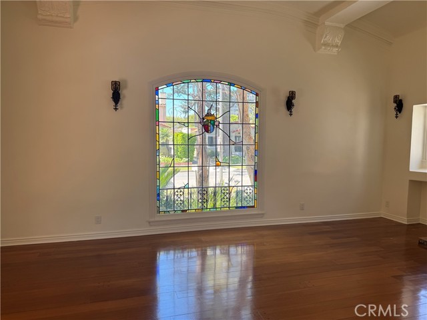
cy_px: 160
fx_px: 296
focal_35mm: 24
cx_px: 214
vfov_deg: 56.8
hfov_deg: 71.6
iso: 64
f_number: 1.78
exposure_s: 1/184
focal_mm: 6.76
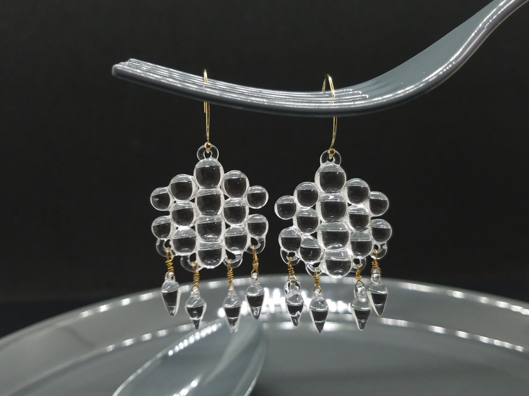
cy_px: 198
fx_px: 397
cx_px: 264
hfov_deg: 67.3
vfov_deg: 53.1
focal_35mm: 26
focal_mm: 4.2
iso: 64
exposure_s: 1/50
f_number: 1.7
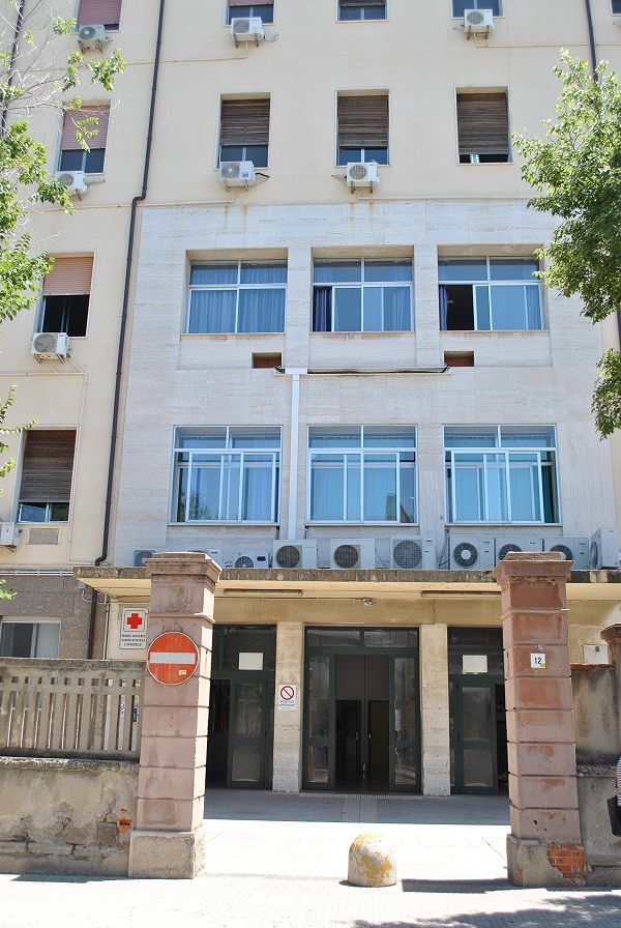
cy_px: 464
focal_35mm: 33
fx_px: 851
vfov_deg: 57.2
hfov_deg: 40.1
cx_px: 310
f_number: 6.3
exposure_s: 1/160
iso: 100
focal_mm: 22
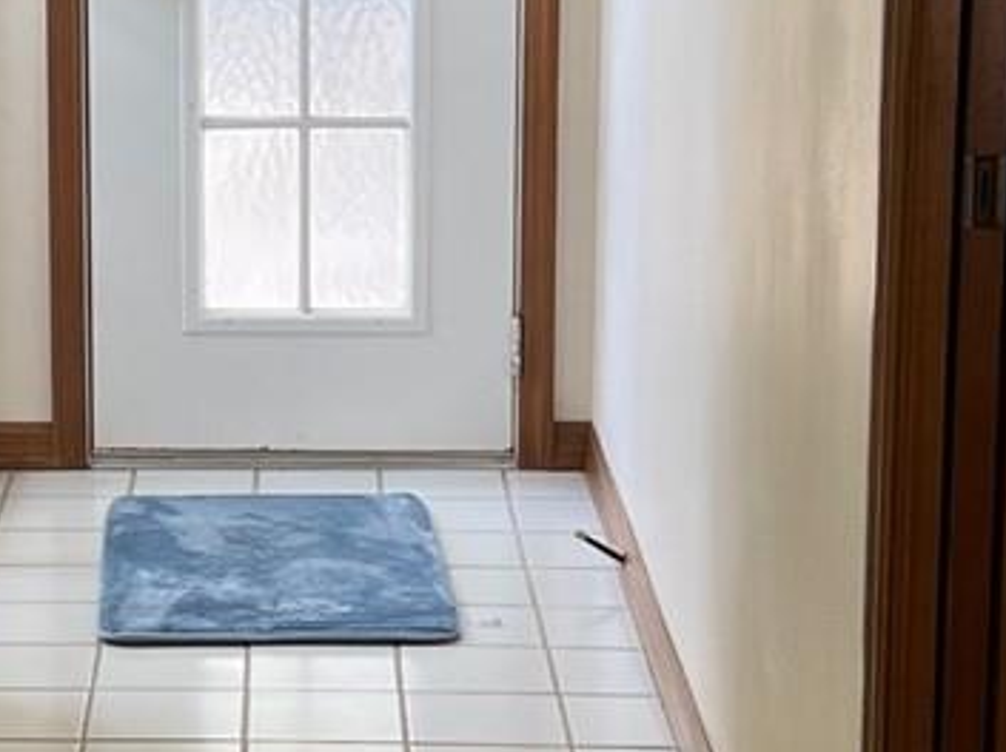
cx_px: 68
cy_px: 216
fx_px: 3426
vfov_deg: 12.5
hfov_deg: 16.5
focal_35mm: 118
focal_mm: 5.7
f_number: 1.5
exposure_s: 1/136
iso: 64
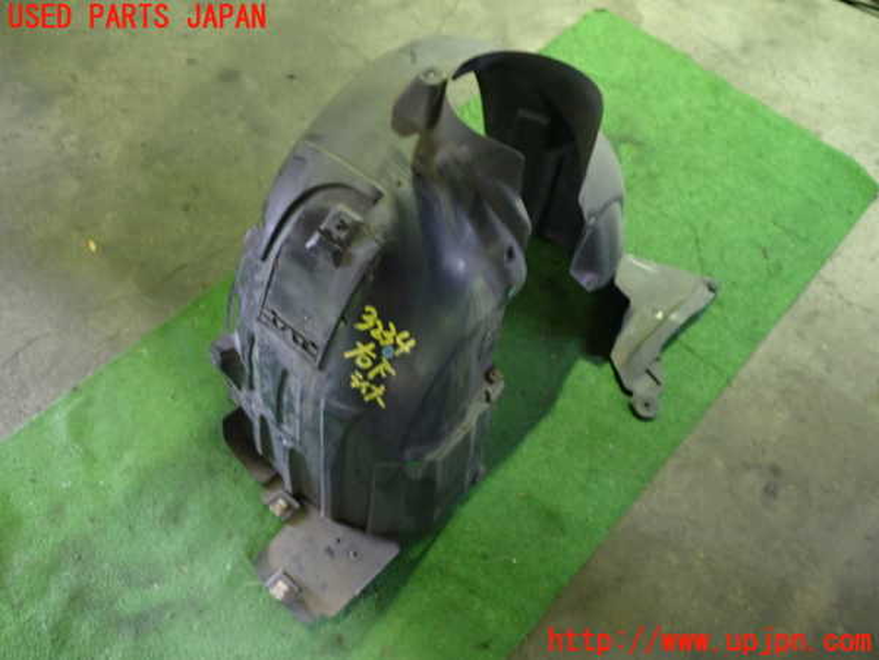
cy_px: 330
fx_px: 762
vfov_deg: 46.8
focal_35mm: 30
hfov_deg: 60.0
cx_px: 440
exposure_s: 1/30
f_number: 2.3
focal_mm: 5.4
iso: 800
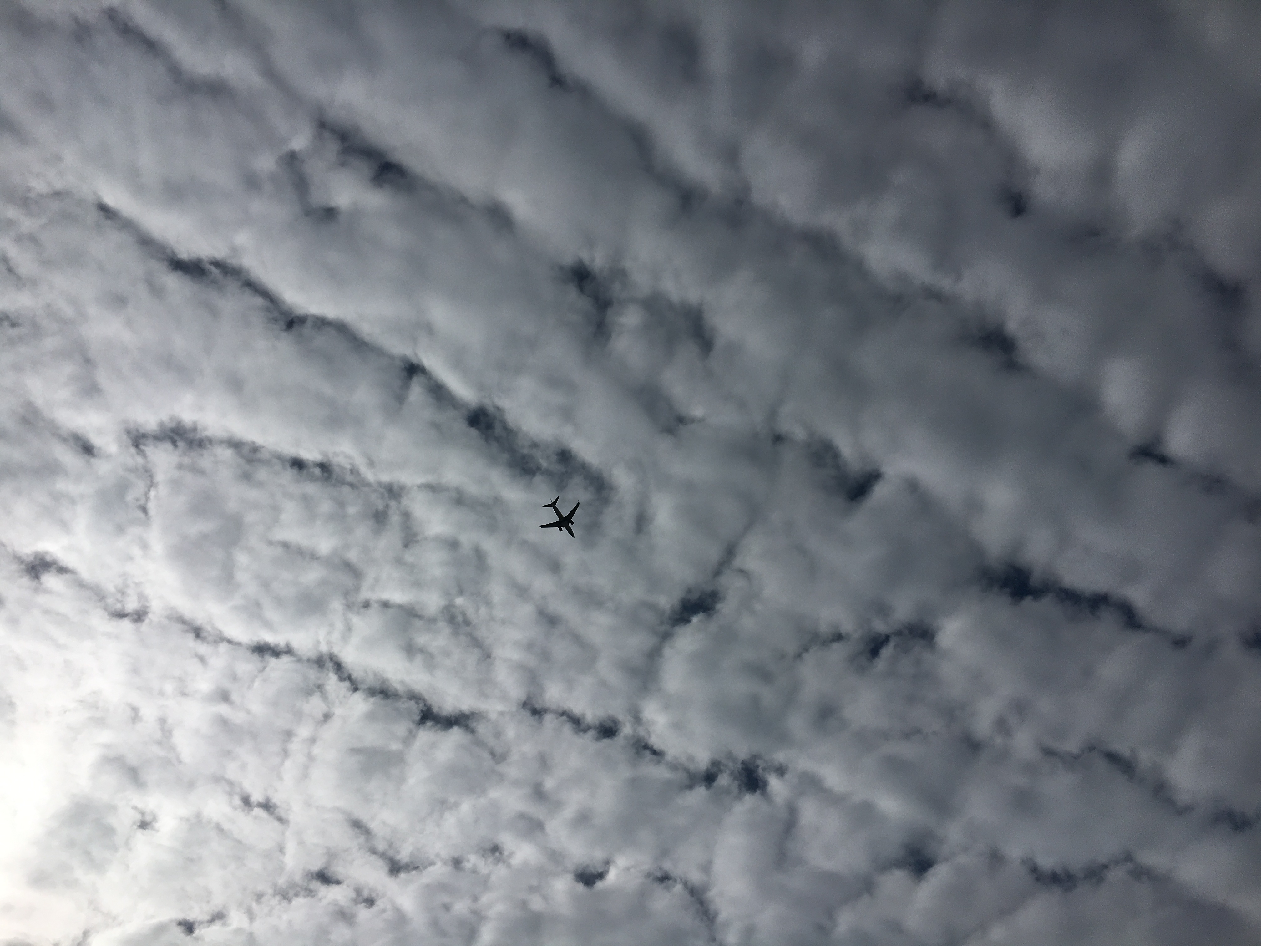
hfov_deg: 61.7
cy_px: 473
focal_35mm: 29
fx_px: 1056
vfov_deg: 48.2
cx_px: 630
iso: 25
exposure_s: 1/15385
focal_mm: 4.15
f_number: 2.2
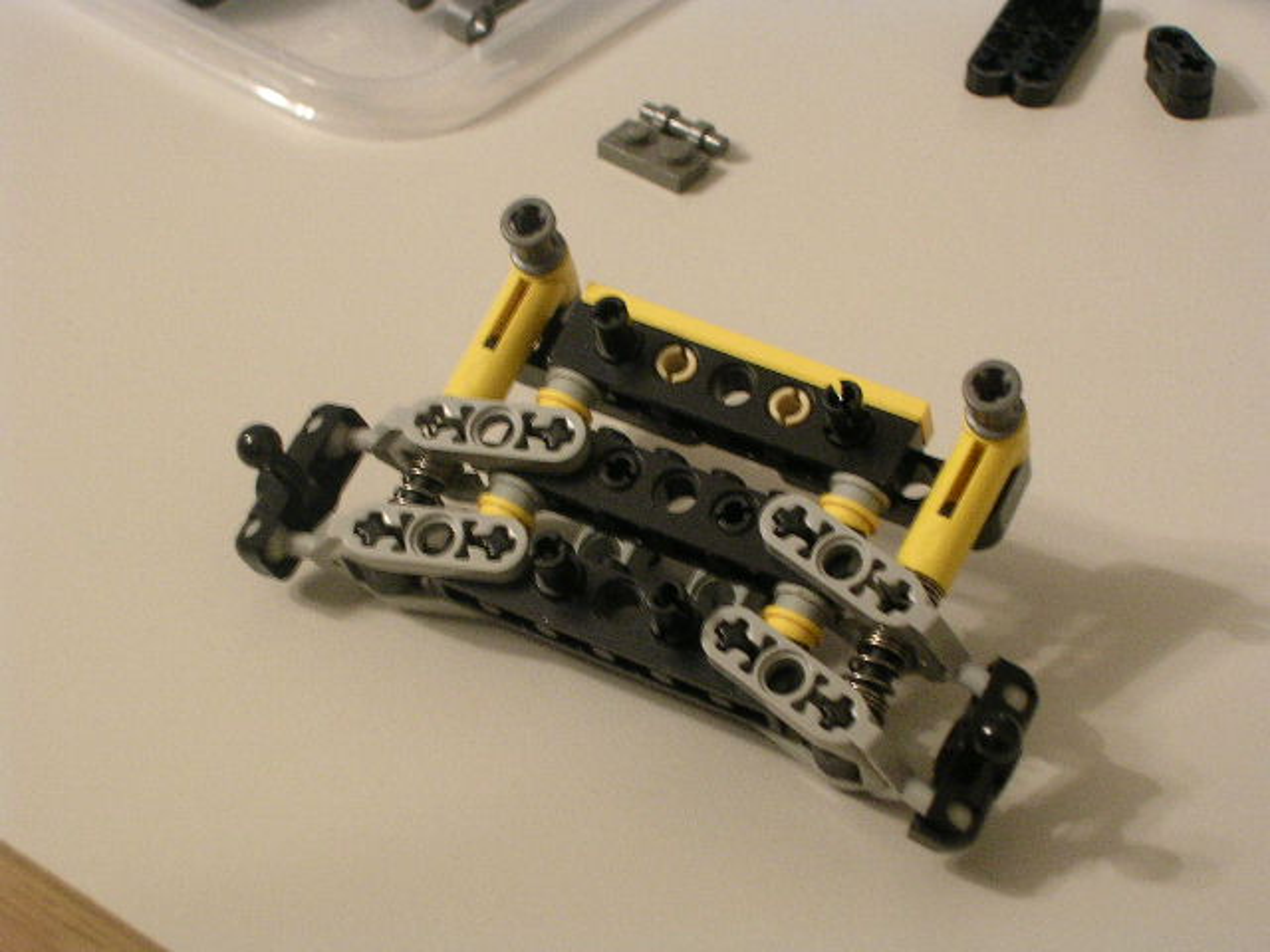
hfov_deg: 22.8
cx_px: 635
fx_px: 3155
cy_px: 476
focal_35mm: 86
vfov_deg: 17.2
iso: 132
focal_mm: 13
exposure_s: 1/5.5
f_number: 4.1
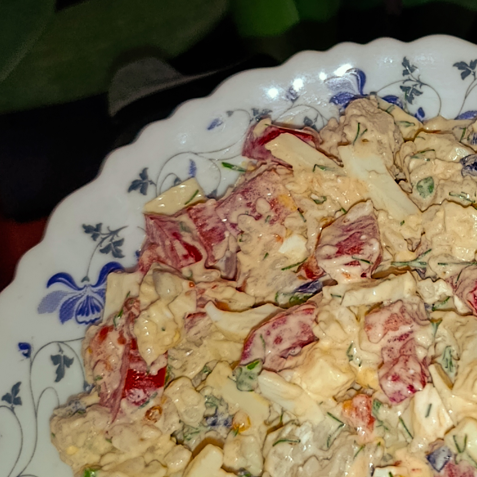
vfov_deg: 30.3
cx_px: 467
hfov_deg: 28.8
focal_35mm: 56
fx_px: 873
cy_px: 155
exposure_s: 1/100
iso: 856
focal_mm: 6.11
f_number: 1.65
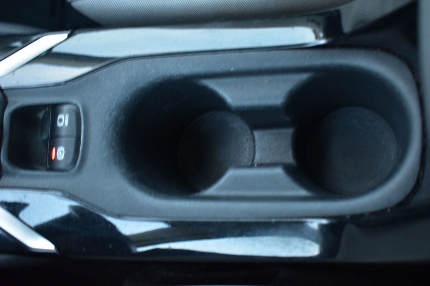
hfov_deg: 45.0
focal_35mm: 44
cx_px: 215
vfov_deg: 30.8
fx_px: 519
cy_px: 143
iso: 1600
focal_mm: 29
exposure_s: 1/10
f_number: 4.2
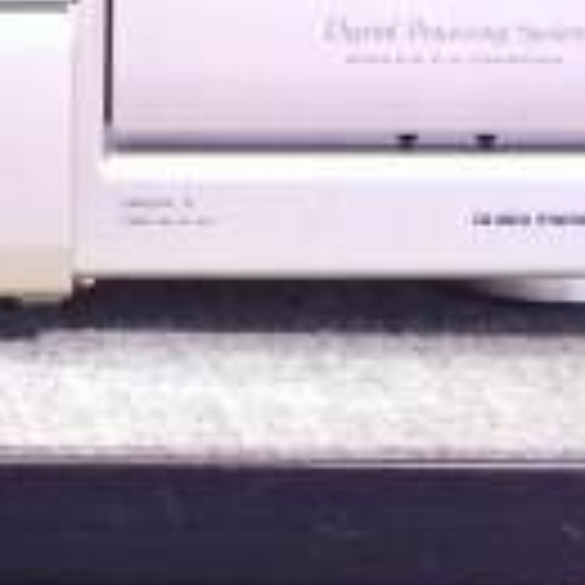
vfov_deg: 5.9
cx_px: -374
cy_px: -153
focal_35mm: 296
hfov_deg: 5.8
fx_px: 5659
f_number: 4
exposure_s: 1/15
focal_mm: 14.2
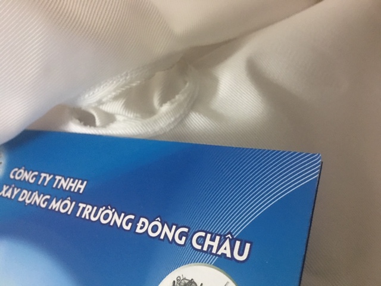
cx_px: 190
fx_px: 319
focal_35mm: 29
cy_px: 143
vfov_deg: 48.2
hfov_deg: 61.7
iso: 160
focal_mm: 4.15
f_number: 2.2
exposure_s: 1/8
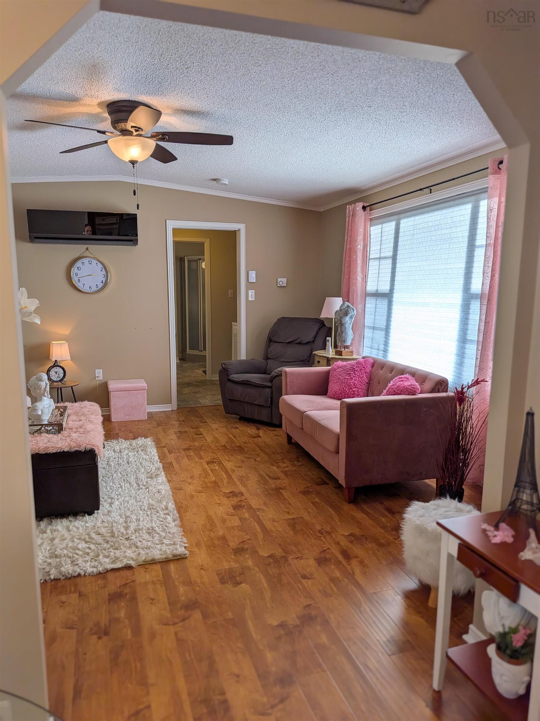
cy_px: 360
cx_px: 270
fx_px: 499
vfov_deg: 71.6
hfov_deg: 56.8
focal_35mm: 24
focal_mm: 4.53
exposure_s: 1/182
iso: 27
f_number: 1.7
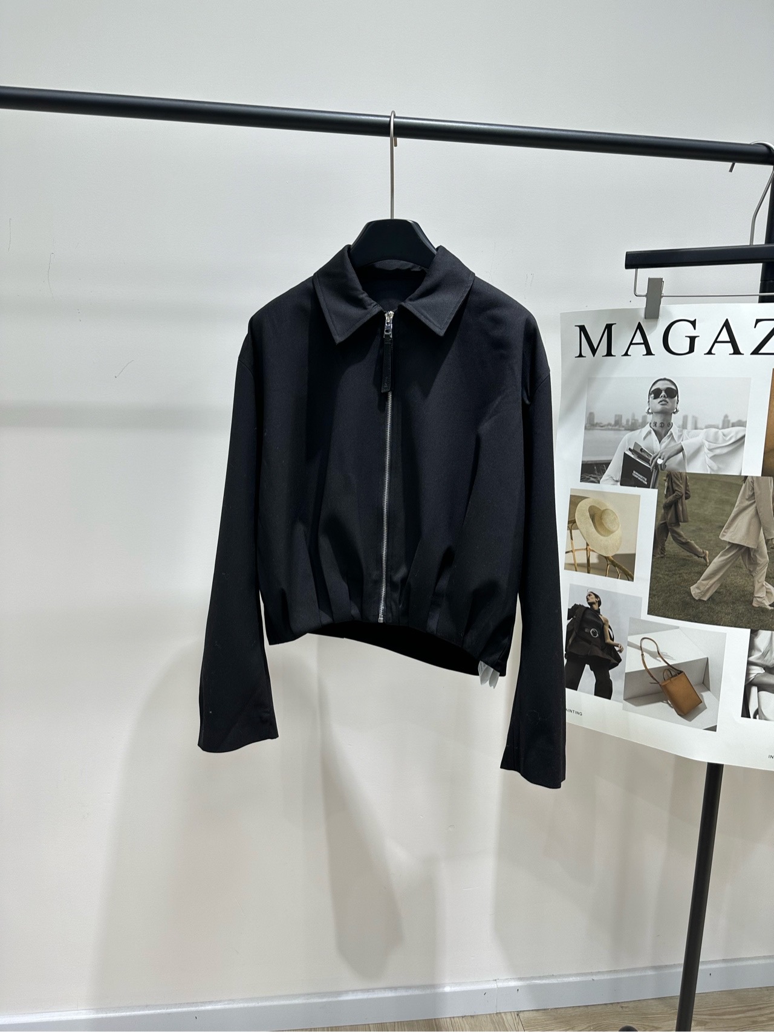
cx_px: 387
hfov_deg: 56.8
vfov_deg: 71.6
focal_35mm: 24
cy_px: 516
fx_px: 716
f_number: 1.78
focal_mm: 6.86
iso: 80
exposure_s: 1/100
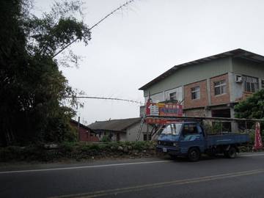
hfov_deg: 71.6
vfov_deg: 56.8
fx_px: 183
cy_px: 99
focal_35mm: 24
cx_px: 132
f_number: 4.5
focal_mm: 4.3
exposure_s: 1/2000
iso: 400
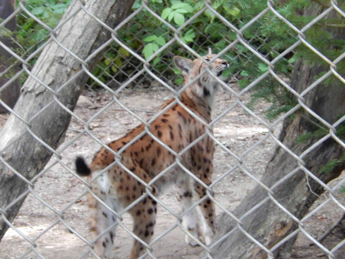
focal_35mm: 169
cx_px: 172
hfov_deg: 11.7
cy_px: 130
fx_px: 1684
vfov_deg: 8.8
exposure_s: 1/15
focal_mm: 30.3
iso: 400
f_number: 5.7
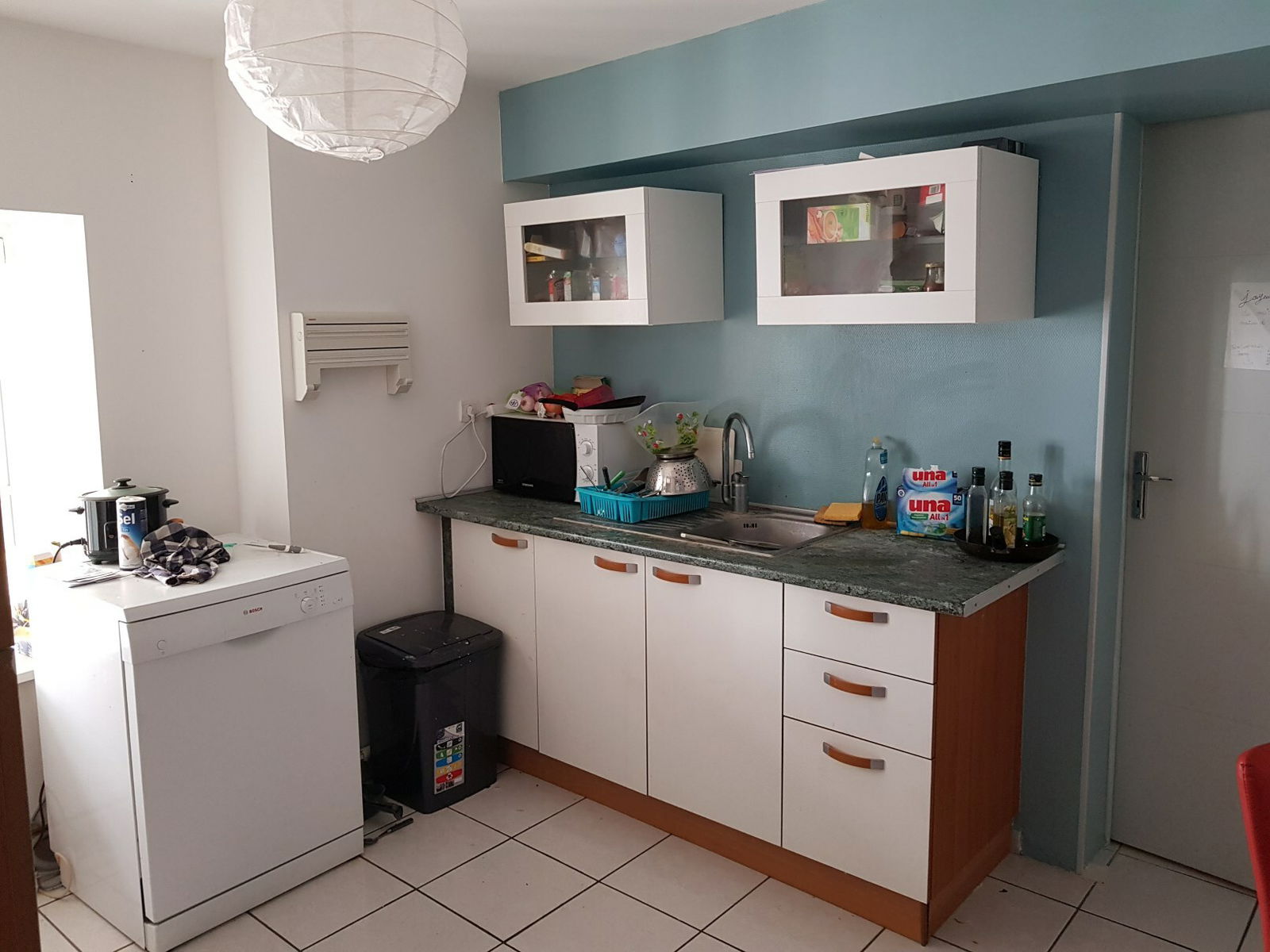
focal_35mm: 26
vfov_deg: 53.1
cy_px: 476
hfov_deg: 67.3
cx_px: 635
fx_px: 954
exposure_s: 1/33
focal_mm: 4.2
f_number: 1.7
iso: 160
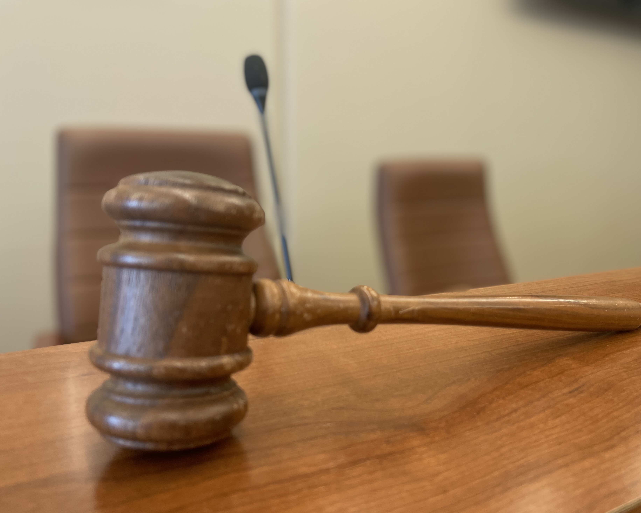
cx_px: 348
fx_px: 531
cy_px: 262
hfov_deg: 62.1
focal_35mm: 28
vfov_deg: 51.5
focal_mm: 4.2
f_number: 1.6
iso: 40
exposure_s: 1/120
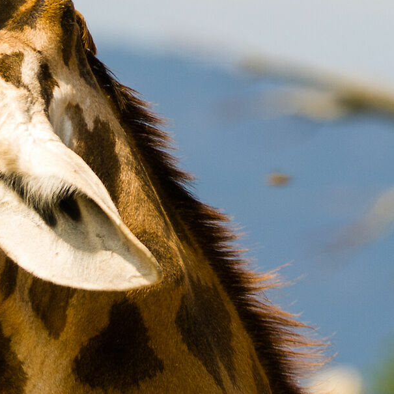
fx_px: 13006
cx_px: -262
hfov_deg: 1.7
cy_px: 225
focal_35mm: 1010
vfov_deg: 1.7
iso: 200
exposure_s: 1/640
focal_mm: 200
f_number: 5.6
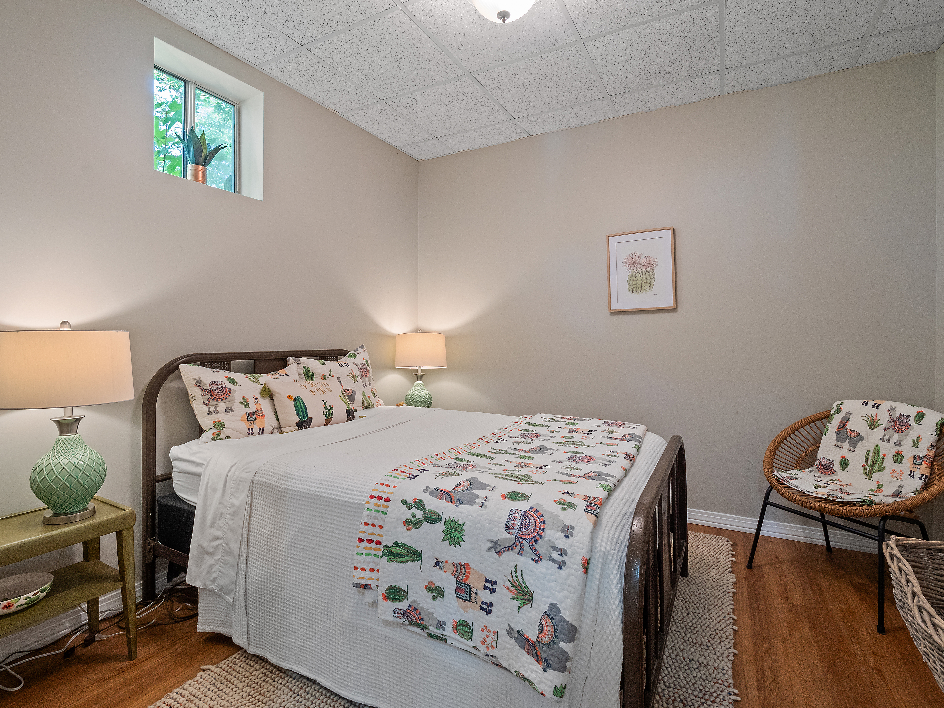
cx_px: 472
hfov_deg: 94.5
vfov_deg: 78.1
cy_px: 354
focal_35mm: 16
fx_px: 436
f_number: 5.6
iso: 400
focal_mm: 8
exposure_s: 1/8
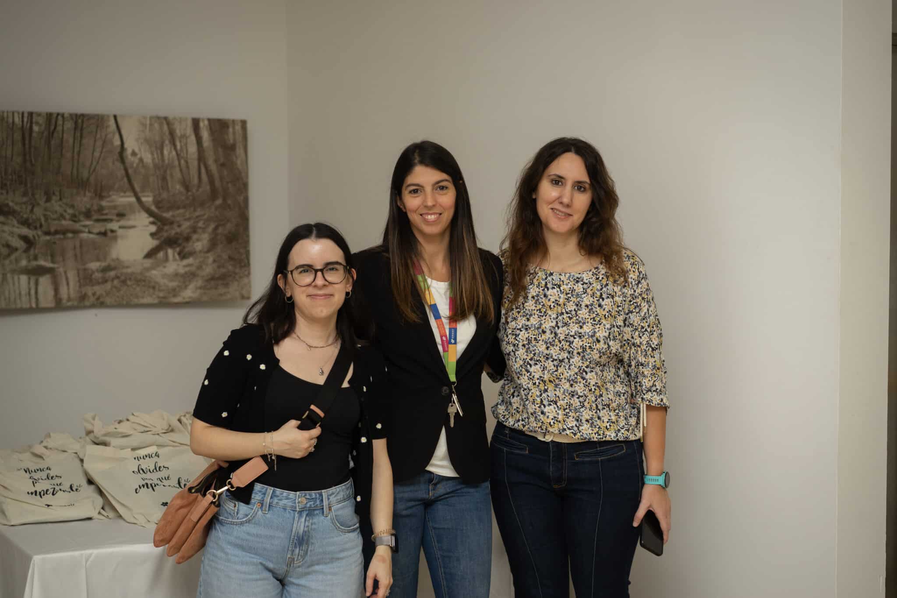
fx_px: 1370
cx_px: 448
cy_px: 299
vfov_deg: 24.6
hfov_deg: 36.2
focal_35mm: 55
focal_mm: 55
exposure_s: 1/160
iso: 400
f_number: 2.8
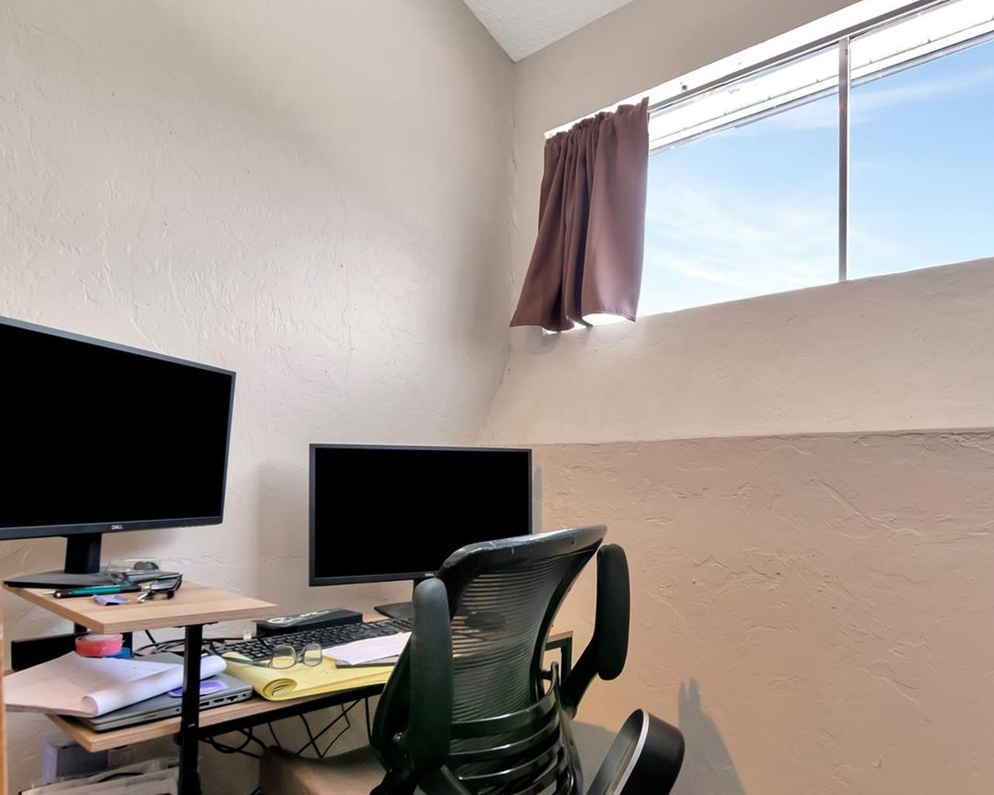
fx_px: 667
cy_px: 476
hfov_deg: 72.0
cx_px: 628
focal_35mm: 23
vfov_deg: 61.0
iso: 800
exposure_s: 1/15
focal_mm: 11
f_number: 10
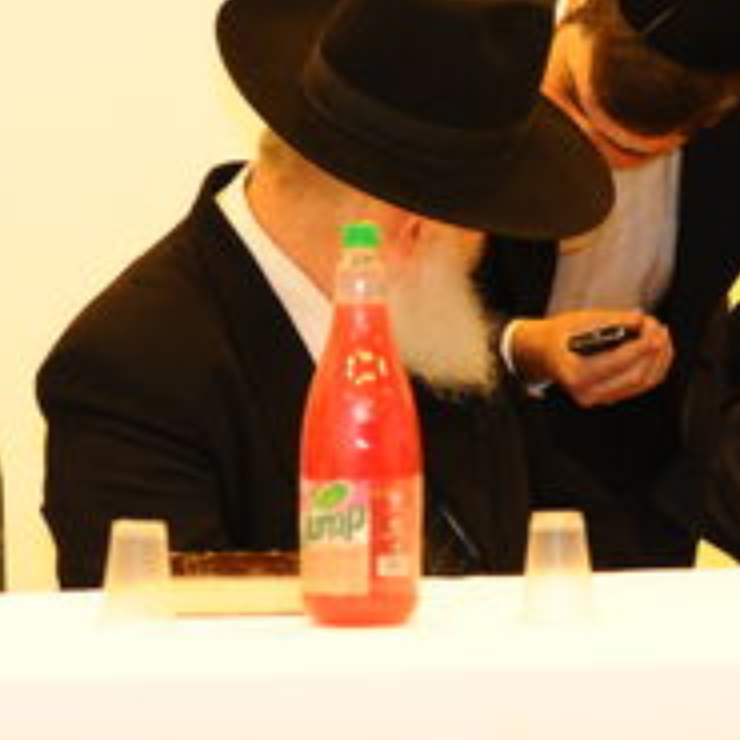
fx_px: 9648
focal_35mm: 399
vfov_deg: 4.4
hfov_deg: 4.4
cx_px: 624
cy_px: 274
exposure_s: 1/160
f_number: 3.5
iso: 1250
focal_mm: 145
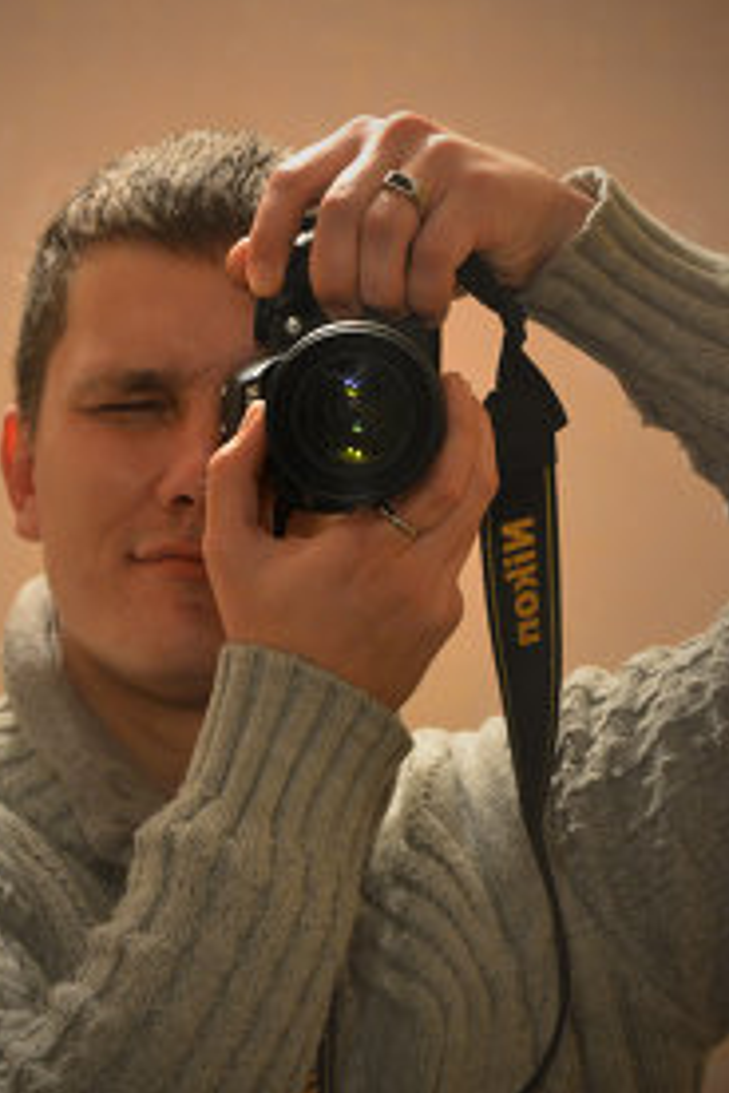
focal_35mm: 222
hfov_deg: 6.2
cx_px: 263
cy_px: 473
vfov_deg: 9.3
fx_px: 6734
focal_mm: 105
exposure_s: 1/6
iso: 1600
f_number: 5.6
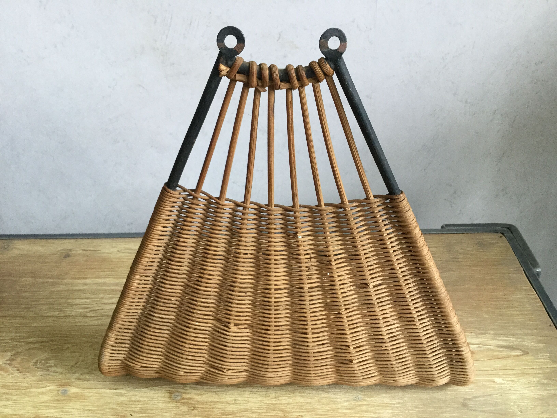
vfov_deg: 45.4
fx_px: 499
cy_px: 209
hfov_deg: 58.4
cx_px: 278
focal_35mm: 31
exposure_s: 1/33
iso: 64
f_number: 2.4
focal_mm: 3.3
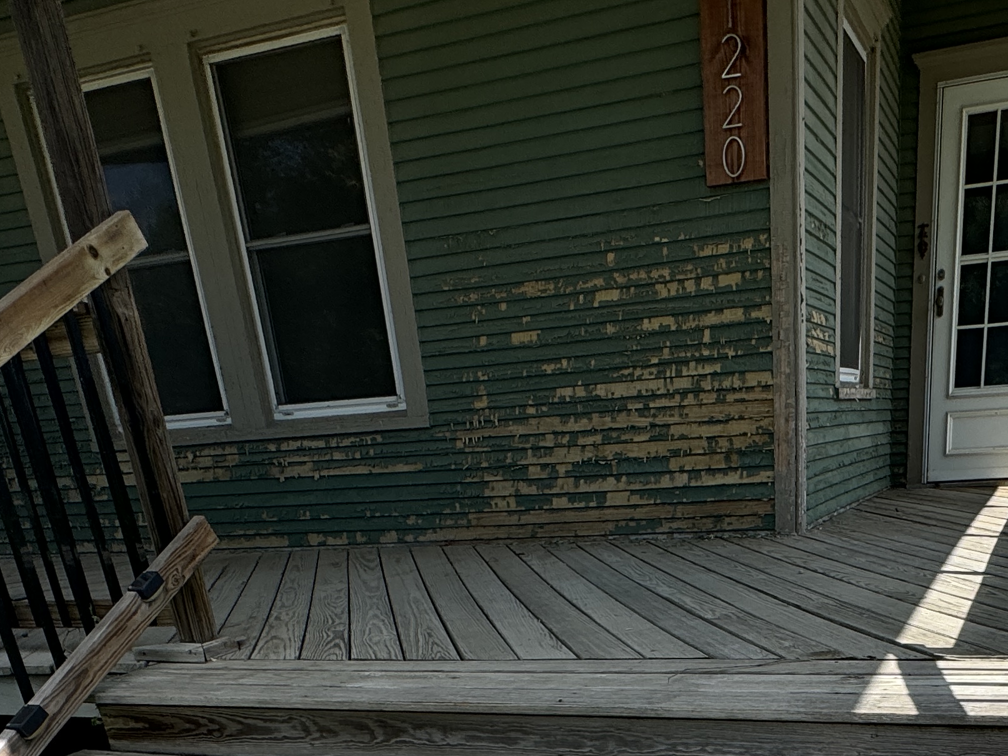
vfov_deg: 33.8
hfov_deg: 51.5
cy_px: 884
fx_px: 1019
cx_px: 681
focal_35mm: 35
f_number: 2.2
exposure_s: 1/1143
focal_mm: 2.22
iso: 50
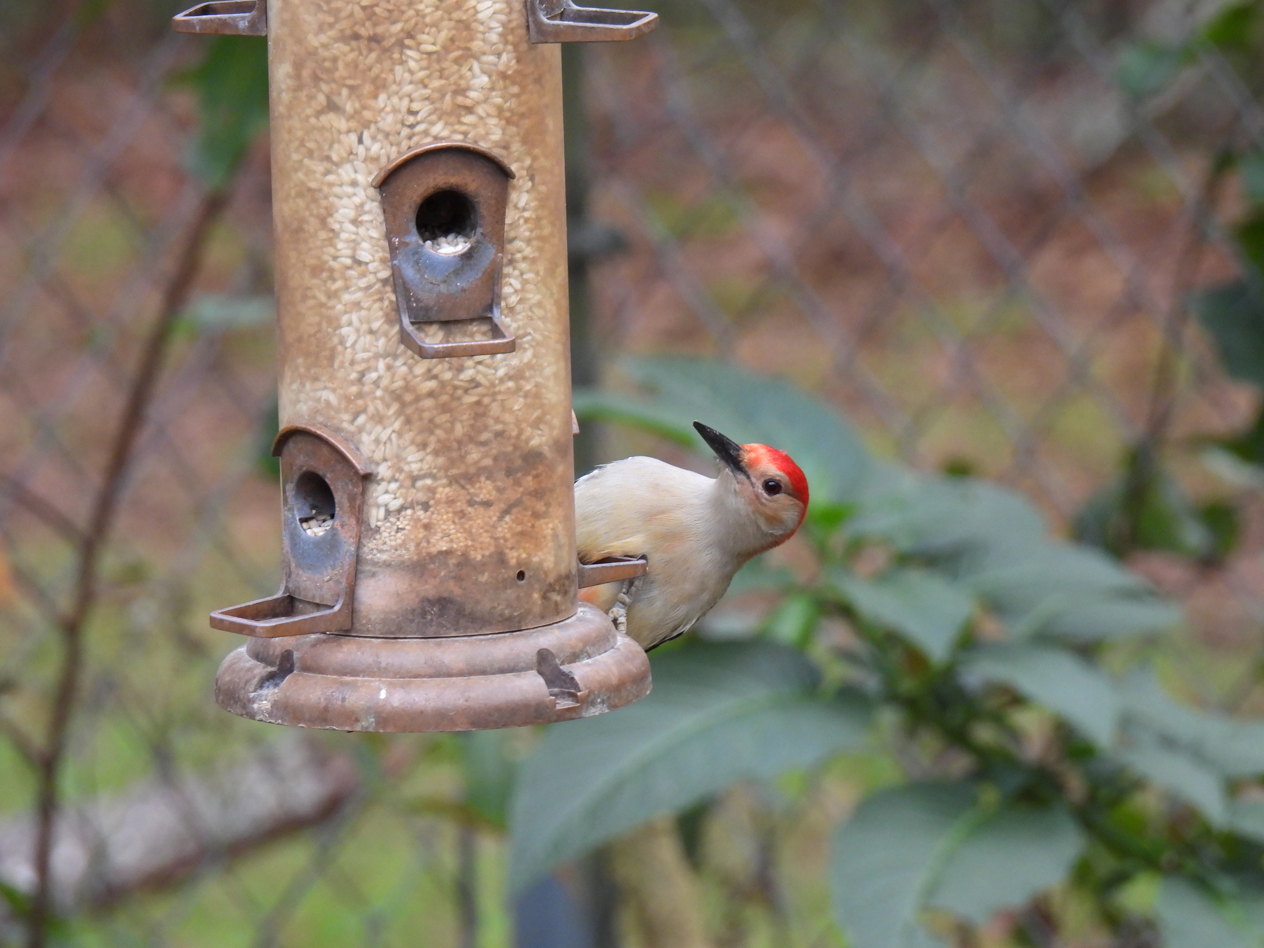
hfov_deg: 2.3
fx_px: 31038
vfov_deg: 1.7
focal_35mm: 850
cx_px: 632
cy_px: 474
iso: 400
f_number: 5.6
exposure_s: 1/100
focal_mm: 152
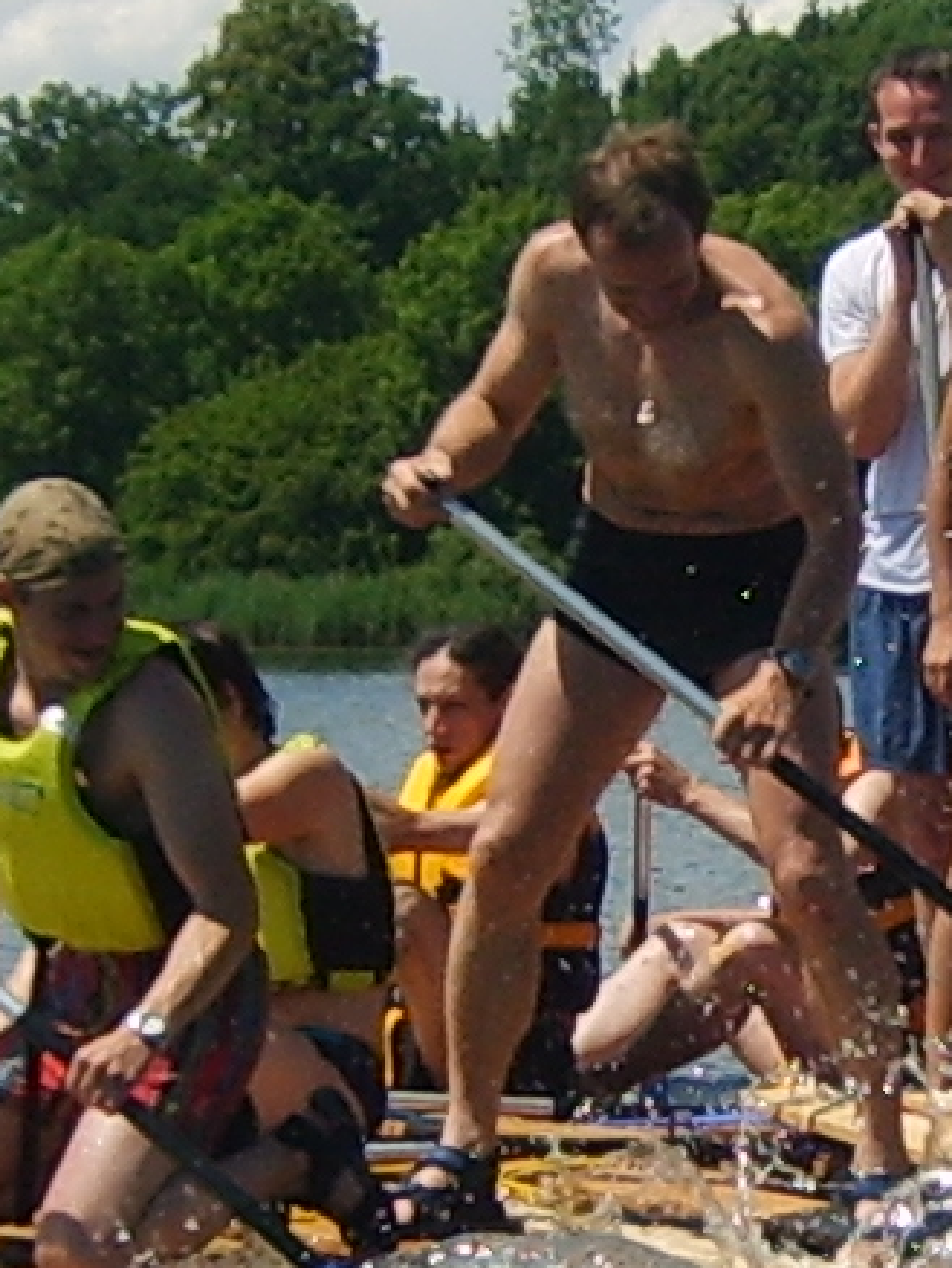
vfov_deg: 9.5
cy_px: 952
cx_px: 1152
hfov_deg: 7.1
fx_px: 7583
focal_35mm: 207
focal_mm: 5.8
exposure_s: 1/180
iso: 50
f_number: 7.1
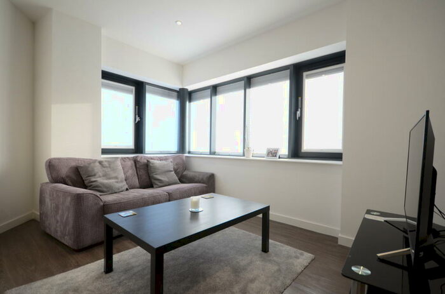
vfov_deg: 69.4
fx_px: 213
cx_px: 222
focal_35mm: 17
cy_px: 147
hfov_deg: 92.6
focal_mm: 11.5
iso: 500
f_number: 4.2
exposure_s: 1/100
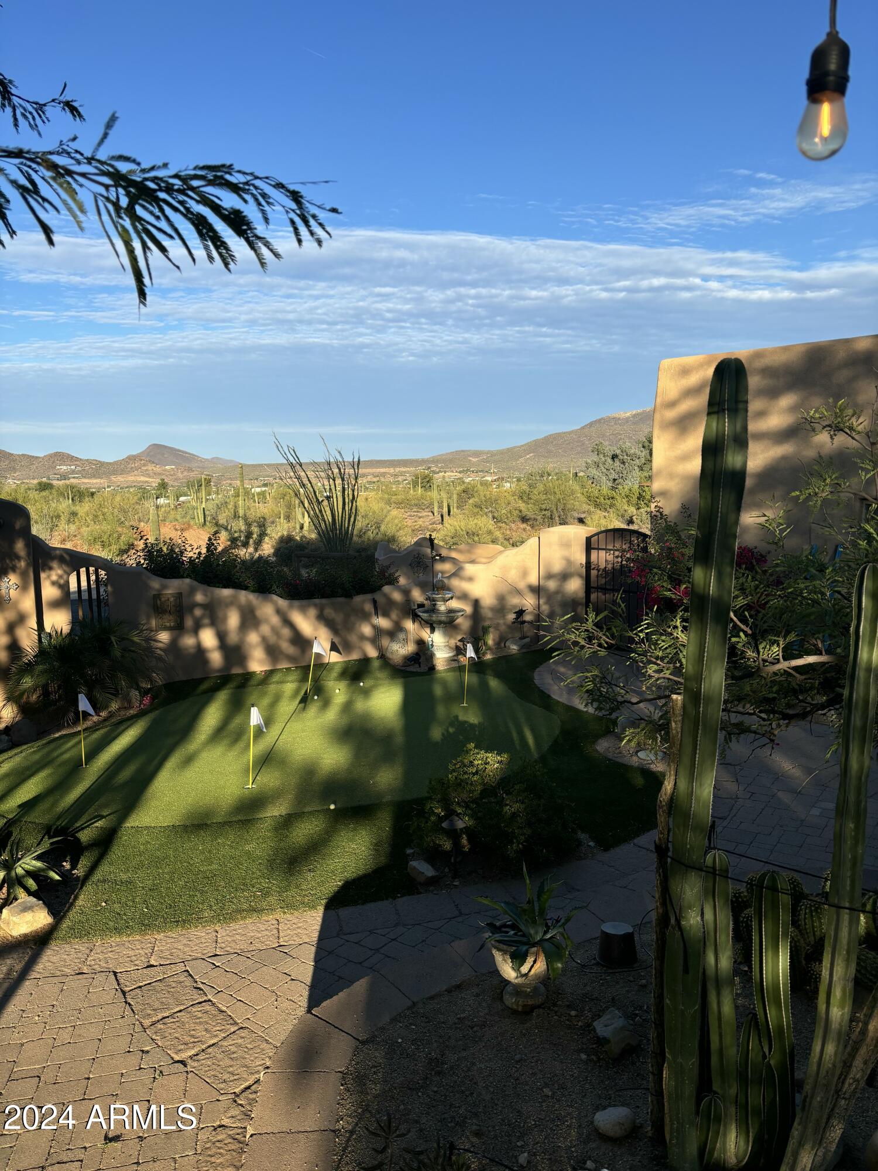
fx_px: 879
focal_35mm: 26
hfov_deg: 53.1
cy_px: 586
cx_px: 439
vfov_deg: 67.3
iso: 50
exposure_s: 1/2105
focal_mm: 5.96
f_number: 1.6
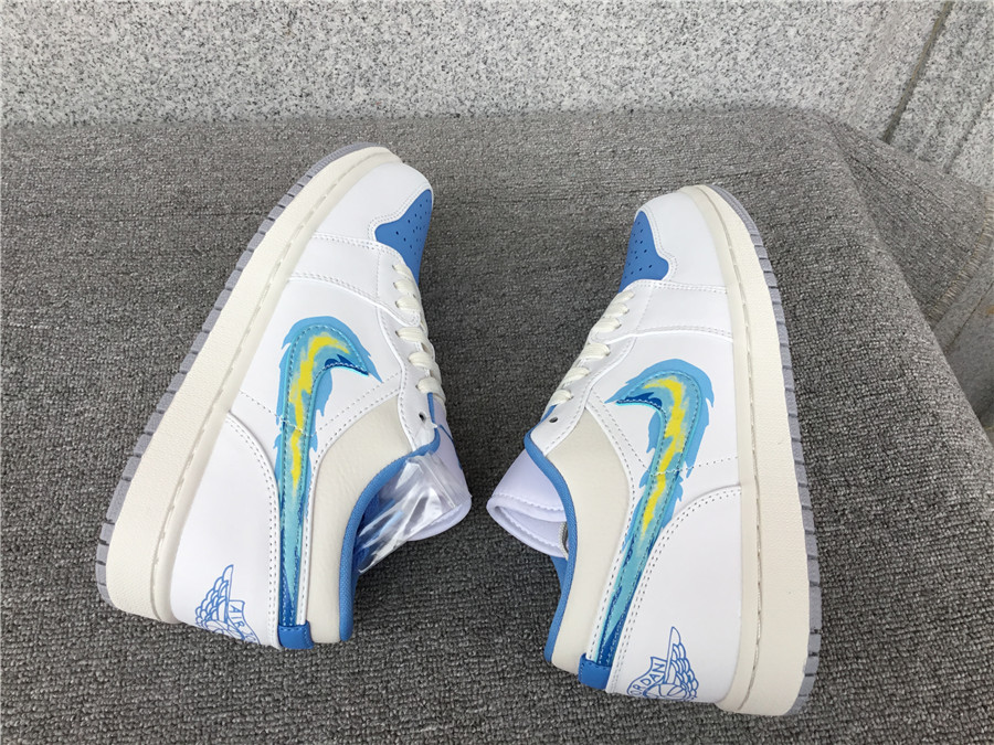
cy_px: 372
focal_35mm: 31
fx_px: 890
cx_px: 497
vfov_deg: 45.4
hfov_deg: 58.4
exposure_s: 1/100
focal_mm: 3.3
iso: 25
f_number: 2.4
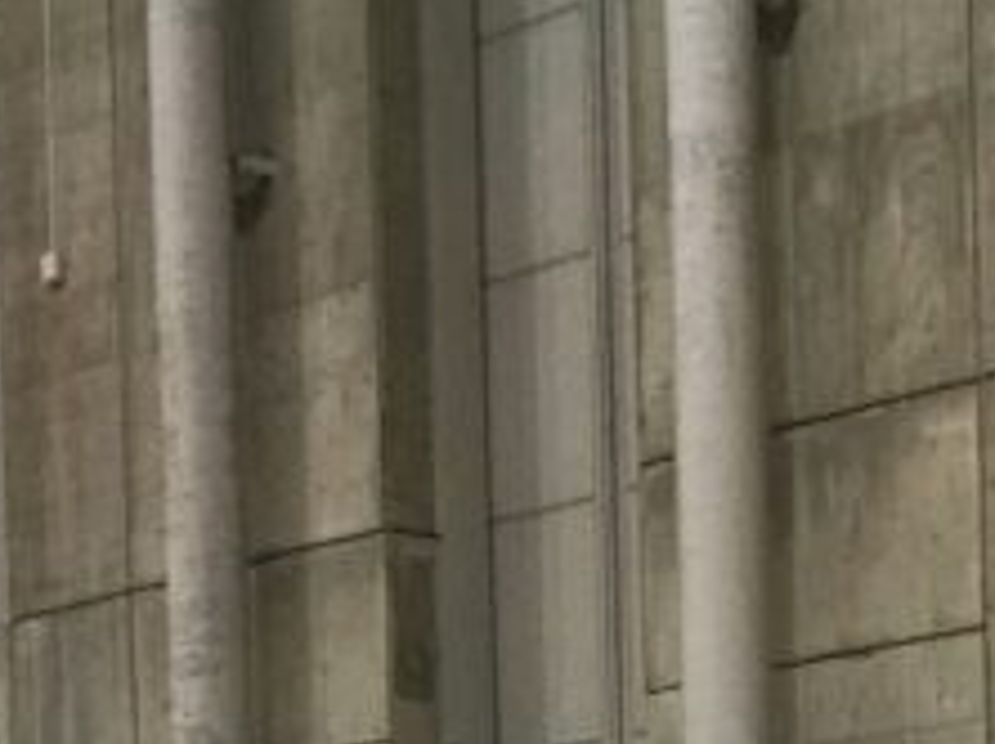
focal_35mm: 134
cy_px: 1430
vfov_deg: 10.3
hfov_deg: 14.6
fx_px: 3848
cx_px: 865
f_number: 2.2
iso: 40
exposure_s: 1/30
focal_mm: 4.15
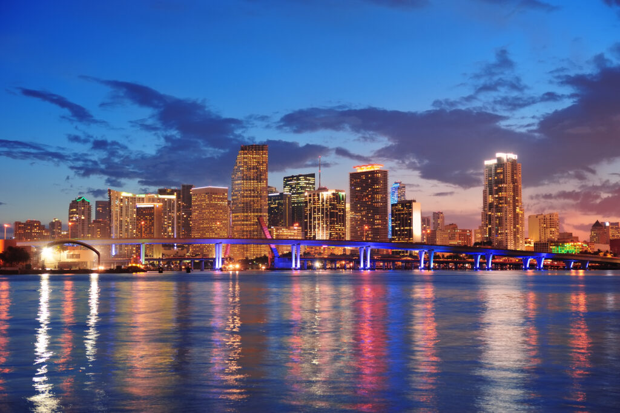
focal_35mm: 50
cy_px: 206
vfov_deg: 26.9
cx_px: 310
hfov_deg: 39.6
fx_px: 860
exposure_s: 1.5
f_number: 4
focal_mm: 50
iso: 200
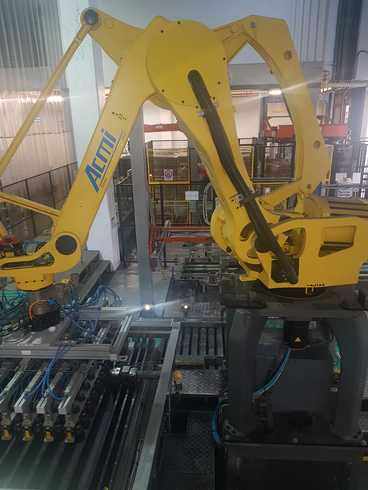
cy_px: 245
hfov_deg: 53.1
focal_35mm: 26
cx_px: 184
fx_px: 369
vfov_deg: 67.3
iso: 160
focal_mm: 4.3
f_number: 1.7
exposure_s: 1/20
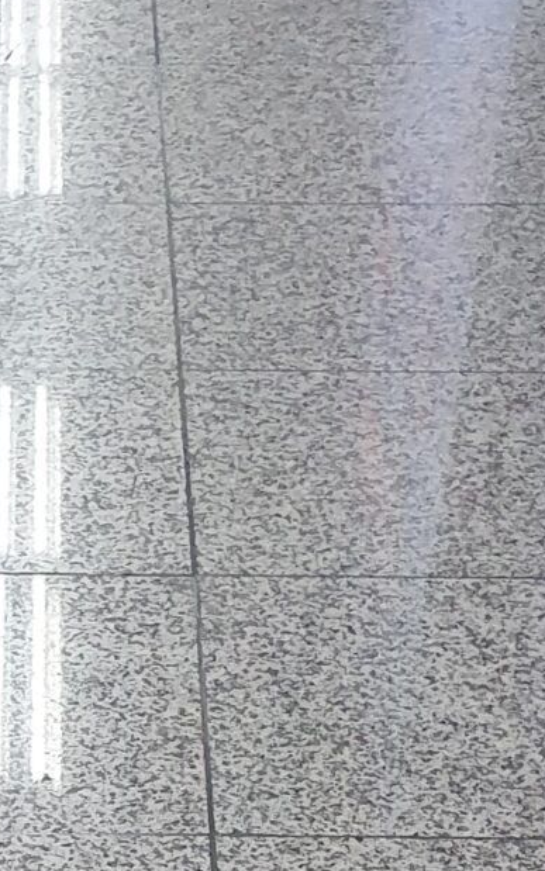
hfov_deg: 11.1
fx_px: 2709
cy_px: 1514
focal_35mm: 114
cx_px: -215
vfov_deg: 15.9
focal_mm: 4.32
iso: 320
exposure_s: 1/120
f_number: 2.4
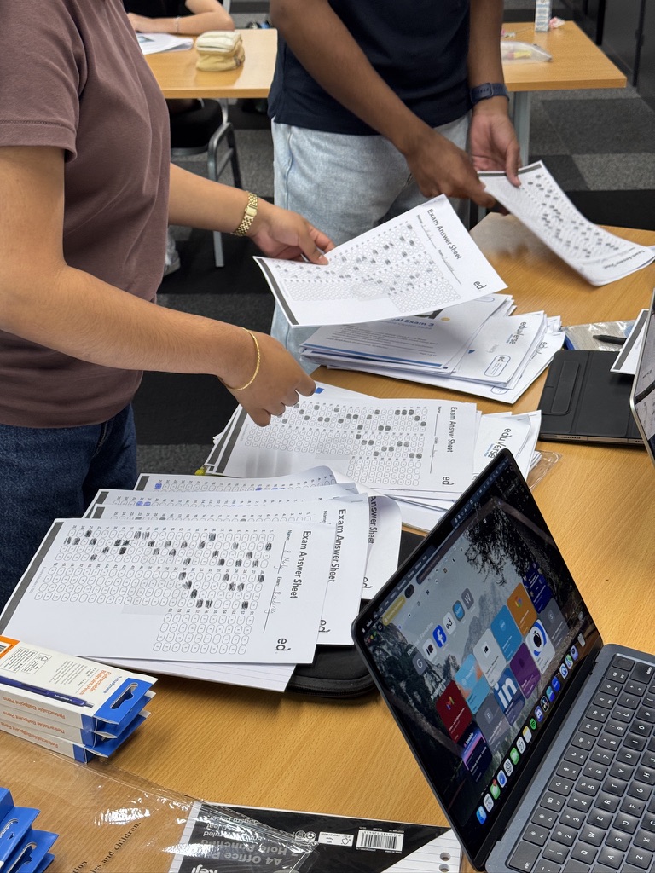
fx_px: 1211
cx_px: 328
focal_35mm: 48
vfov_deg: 39.7
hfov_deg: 30.3
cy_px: 436
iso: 80
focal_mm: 6.76
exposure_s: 1/50
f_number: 1.78
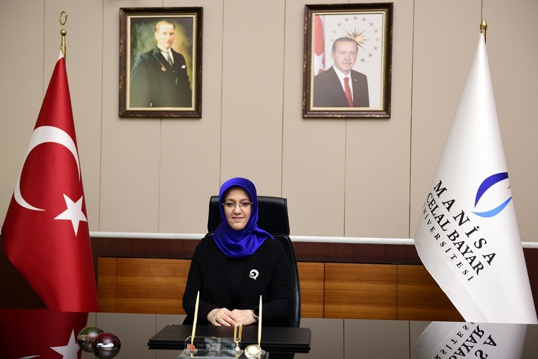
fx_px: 747
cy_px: 180
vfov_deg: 27.0
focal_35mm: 50
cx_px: 269
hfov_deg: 39.6
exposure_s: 1/160
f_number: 3.2
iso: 250
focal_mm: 50
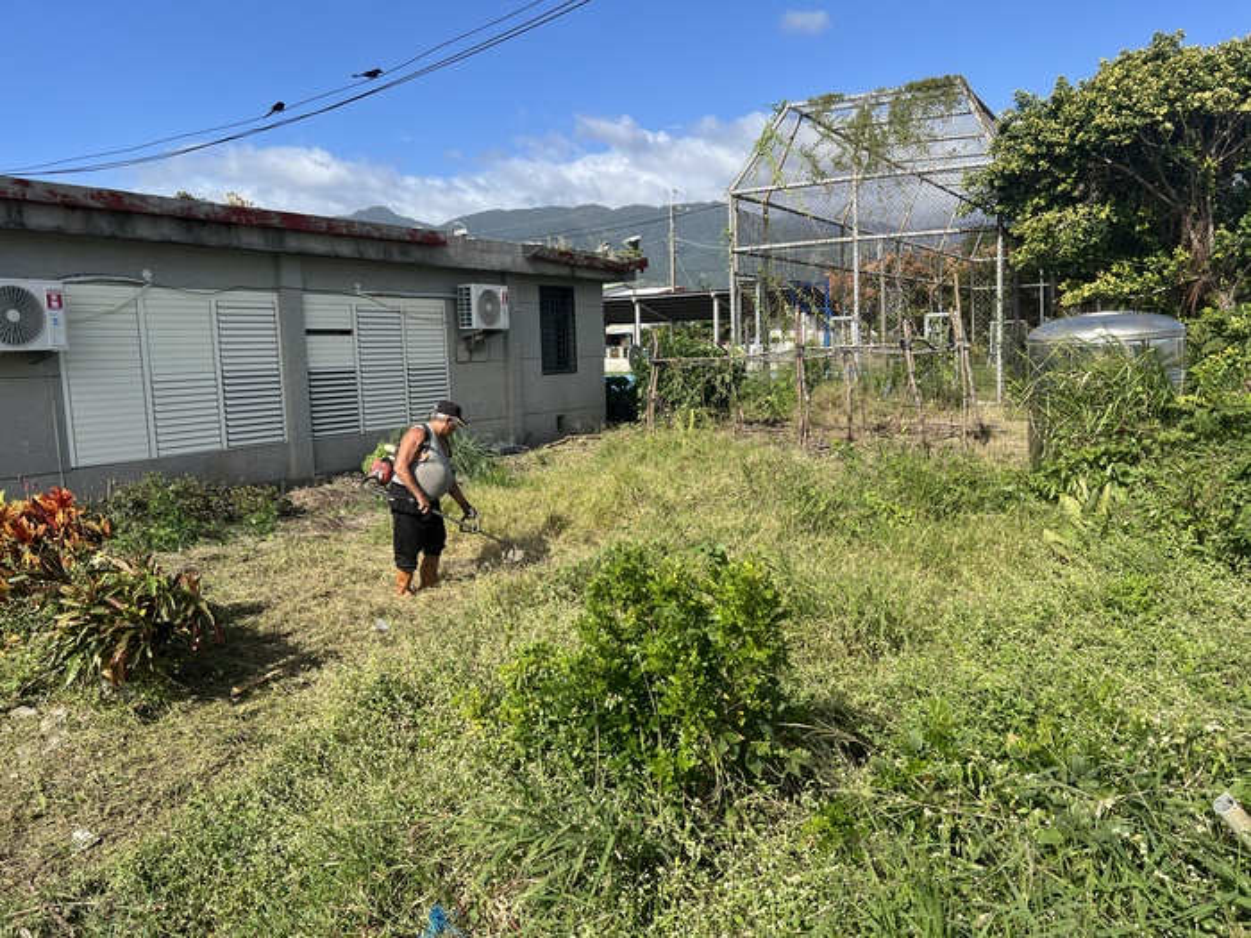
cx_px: 626
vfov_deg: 53.1
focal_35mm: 26
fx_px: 940
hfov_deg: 67.3
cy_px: 469
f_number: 1.5
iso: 50
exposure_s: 1/3831
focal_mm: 5.7
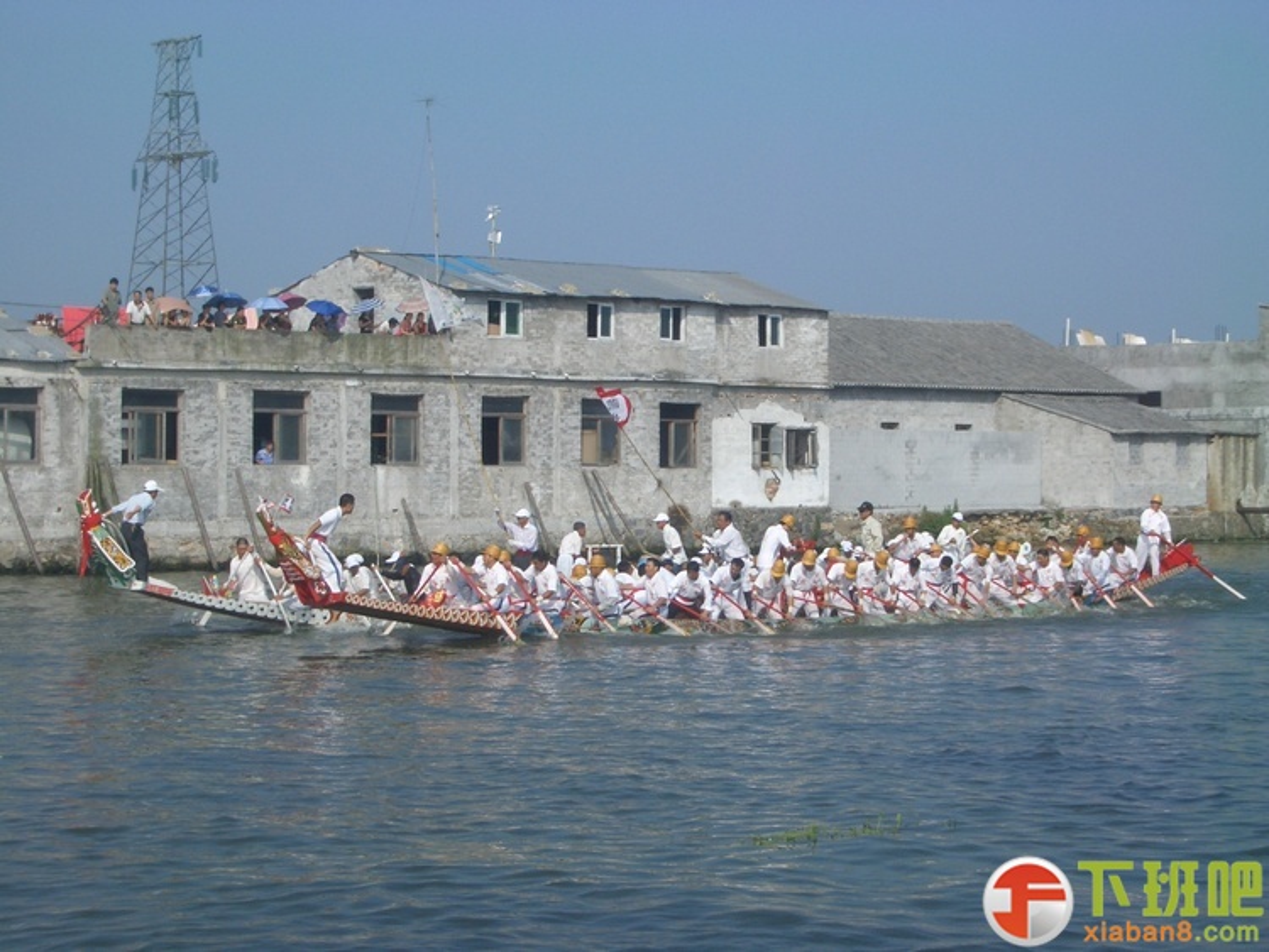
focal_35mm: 74
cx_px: 634
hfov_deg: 26.3
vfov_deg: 19.9
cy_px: 476
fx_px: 2714
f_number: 6.2
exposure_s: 1/400
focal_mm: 12.2
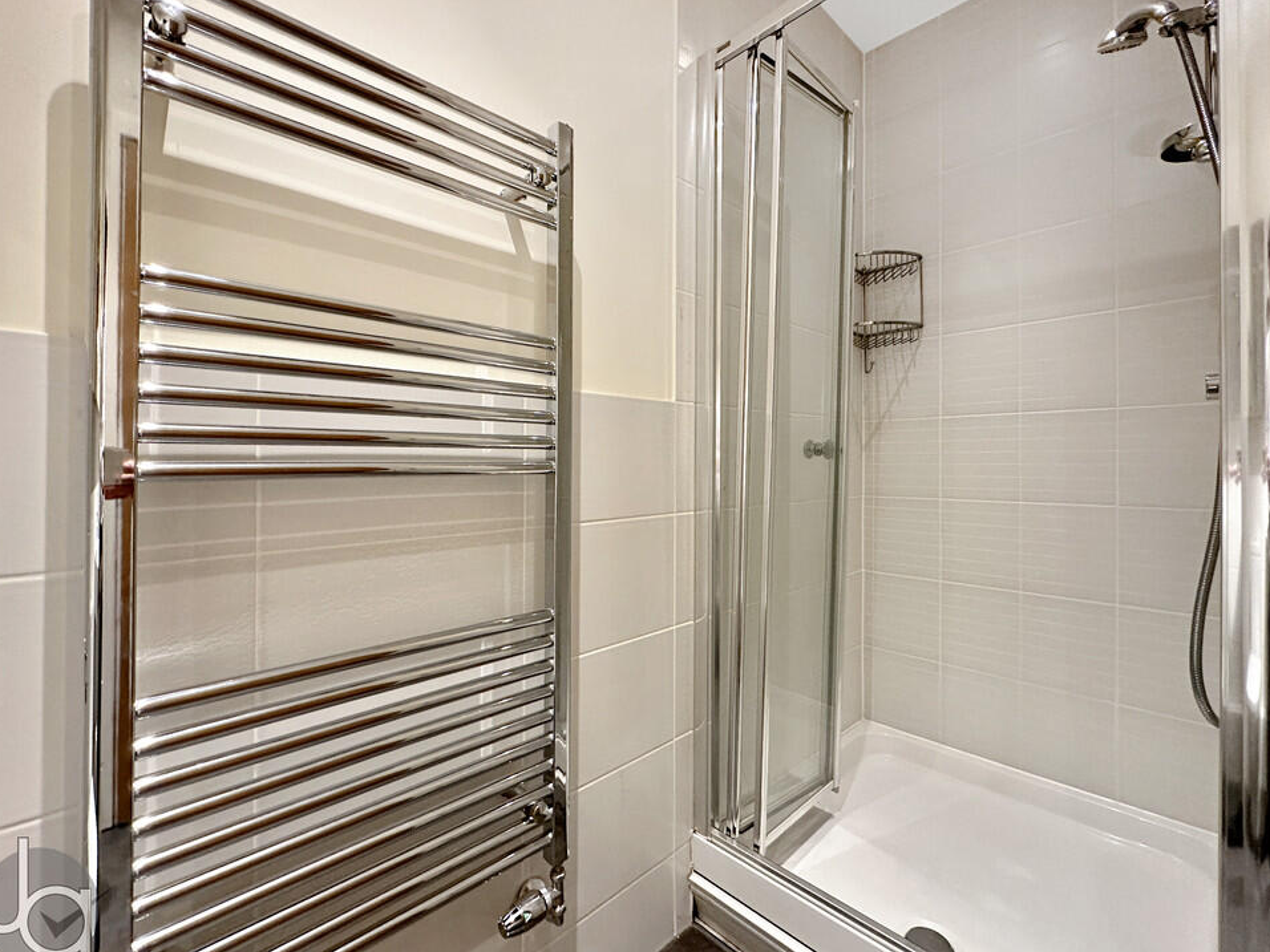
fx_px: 550
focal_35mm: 15
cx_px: 619
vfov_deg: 81.6
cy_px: 507
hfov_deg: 98.2
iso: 500
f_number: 2.2
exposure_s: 1/50
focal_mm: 2.22
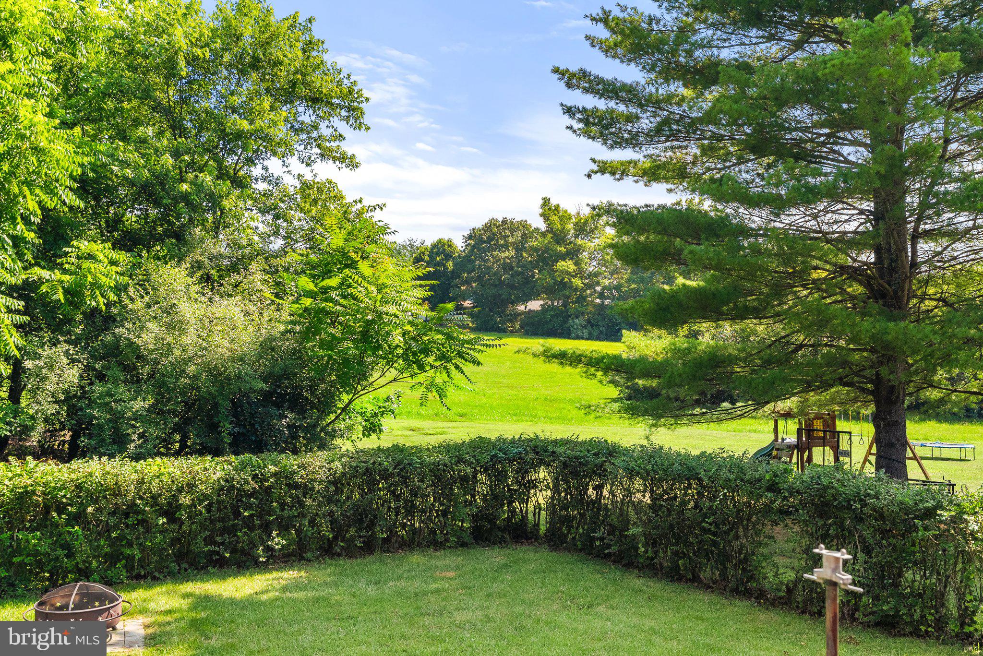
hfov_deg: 54.4
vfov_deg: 37.9
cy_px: 328
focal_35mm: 35
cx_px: 492
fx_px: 956
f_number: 8
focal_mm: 35
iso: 640
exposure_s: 1/640
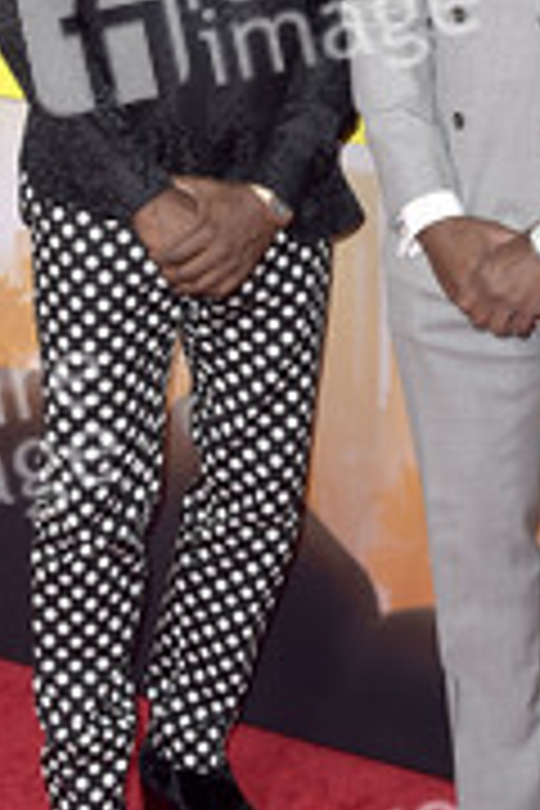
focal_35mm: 89
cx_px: 380
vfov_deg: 22.7
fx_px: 2002
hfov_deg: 15.3
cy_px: 234
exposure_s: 1/250
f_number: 5.6
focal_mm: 40
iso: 500
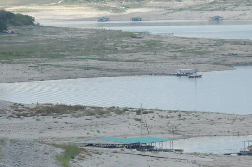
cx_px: 230
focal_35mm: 480
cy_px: 112
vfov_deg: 2.9
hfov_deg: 4.3
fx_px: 3354
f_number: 18
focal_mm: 130
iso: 2500
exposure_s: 1/1250
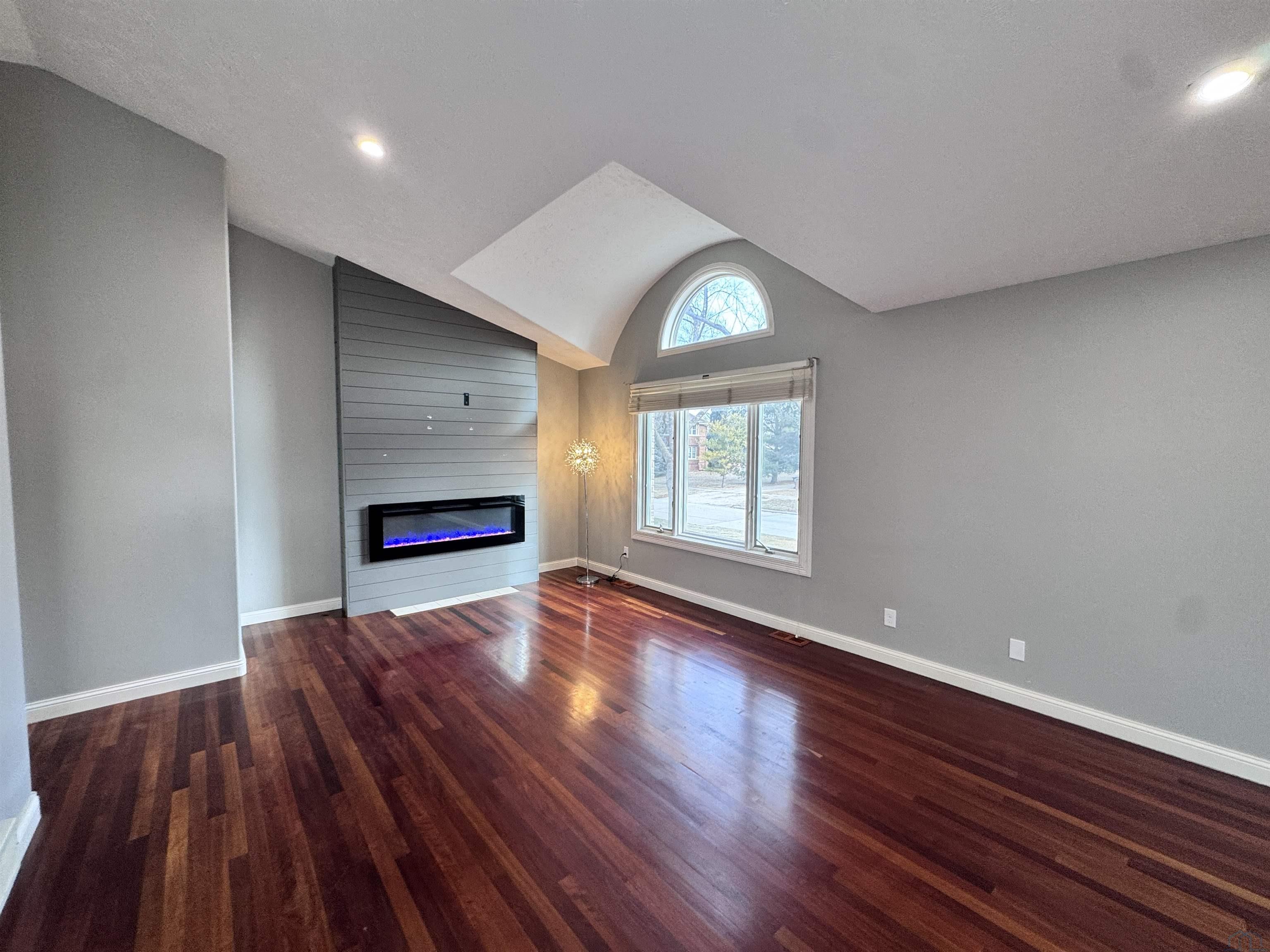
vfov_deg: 85.7
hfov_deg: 102.1
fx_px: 514
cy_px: 476
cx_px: 635
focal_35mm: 14
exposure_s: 1/120
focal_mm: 2.22
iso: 125
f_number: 2.2
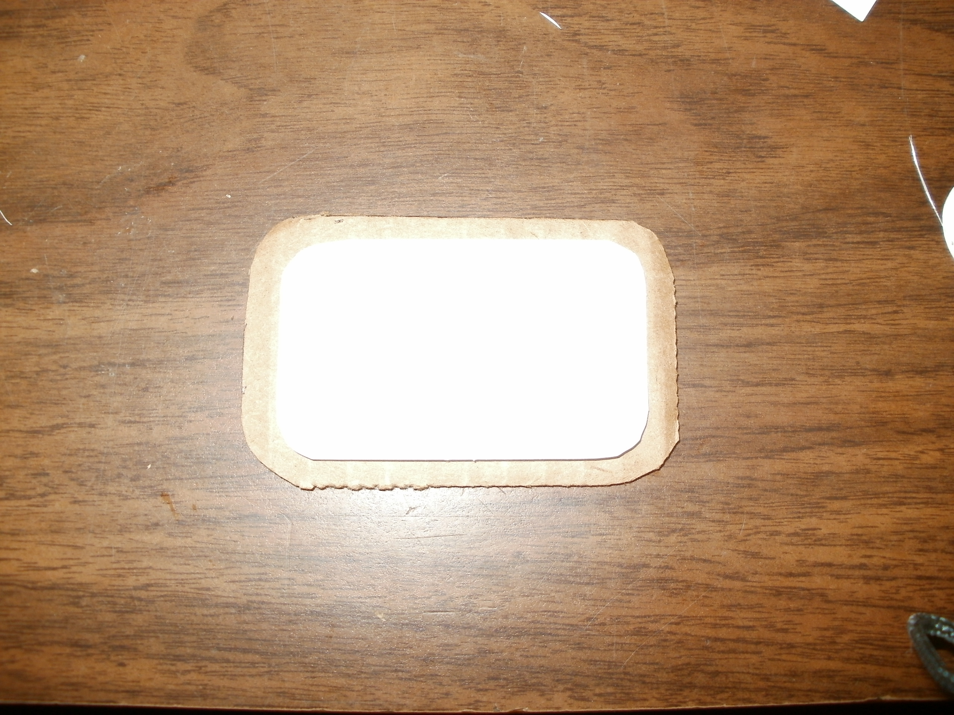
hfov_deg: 51.4
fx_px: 992
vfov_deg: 39.7
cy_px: 358
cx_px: 477
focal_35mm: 36
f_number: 3.5
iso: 125
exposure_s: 1/30
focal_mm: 6.3
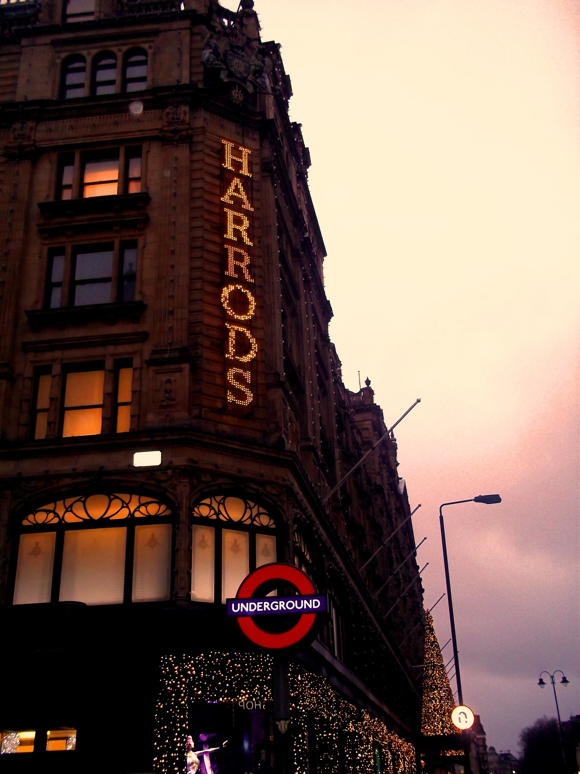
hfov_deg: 39.7
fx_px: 804
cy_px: 387
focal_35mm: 36
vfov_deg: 51.4
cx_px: 290
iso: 320
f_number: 3.1
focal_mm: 6.5
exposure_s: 1/50
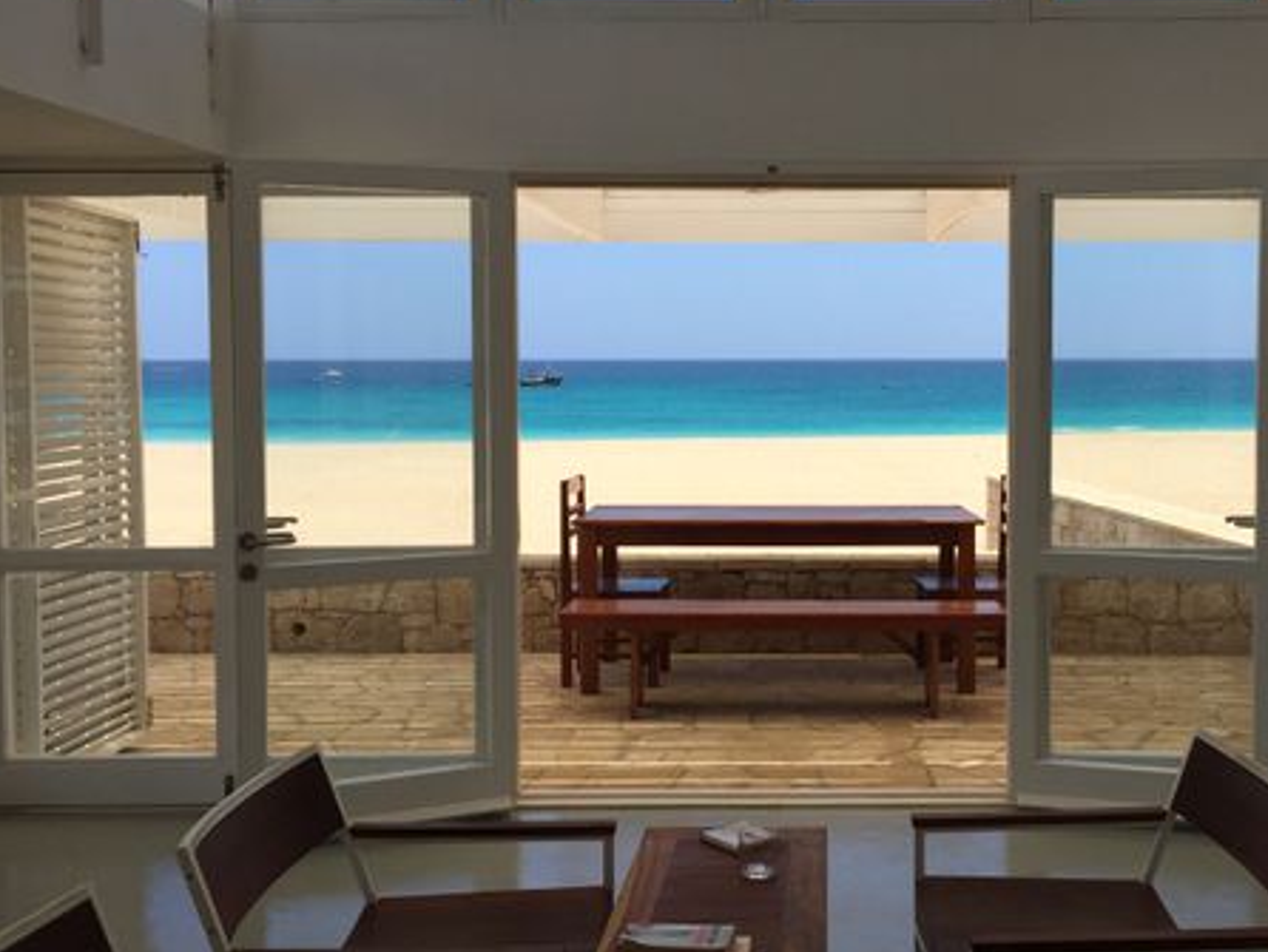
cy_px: 415
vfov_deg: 36.8
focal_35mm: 39
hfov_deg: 47.4
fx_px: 1429
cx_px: 802
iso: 32
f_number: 2.2
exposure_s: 1/2198
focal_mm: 4.15
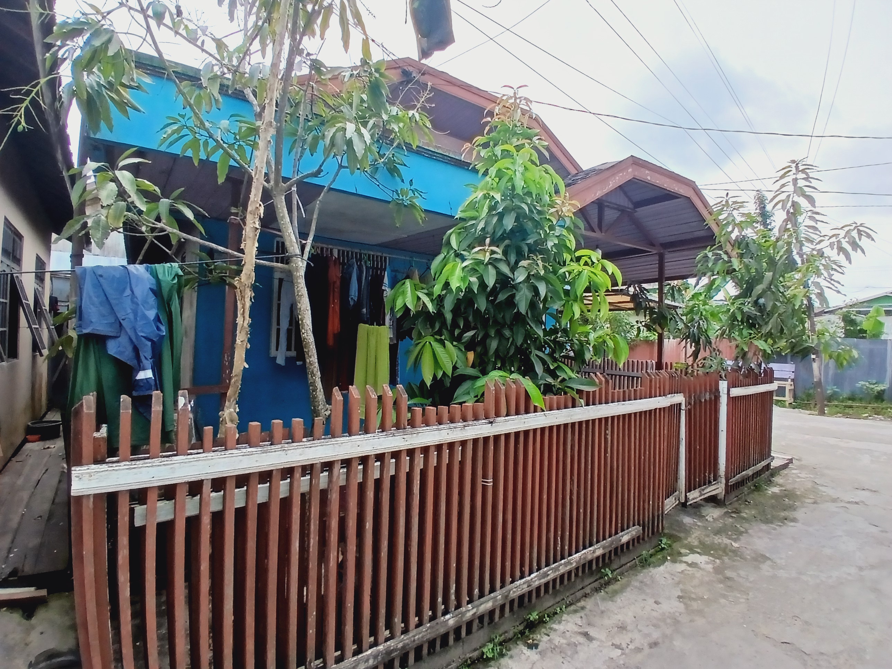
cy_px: 334
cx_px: 446
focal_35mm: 17
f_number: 2.2
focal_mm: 1.4
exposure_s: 1/476
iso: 50
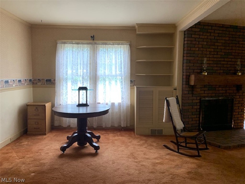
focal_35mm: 26
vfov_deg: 53.1
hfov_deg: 67.3
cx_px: 122
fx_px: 184
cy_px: 92
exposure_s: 1/60
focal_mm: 4.25
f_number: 1.8
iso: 250
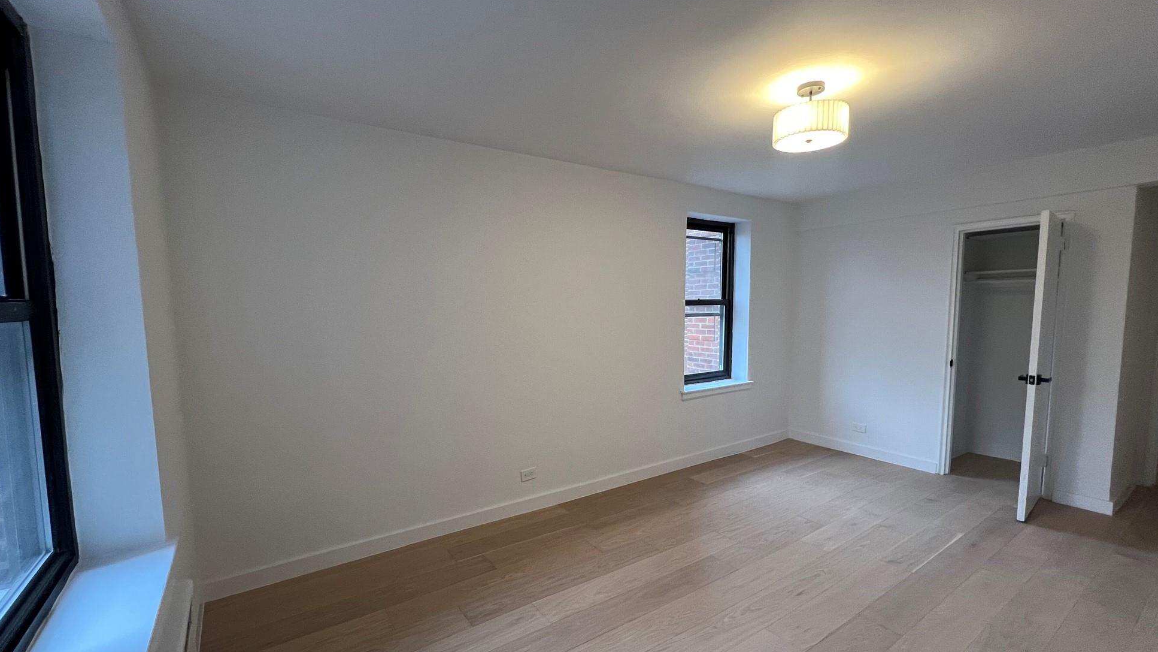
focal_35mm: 15
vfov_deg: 70.5
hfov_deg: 103.0
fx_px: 461
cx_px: 571
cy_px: 346
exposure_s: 1/120
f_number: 1.8
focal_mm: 1.57
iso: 160
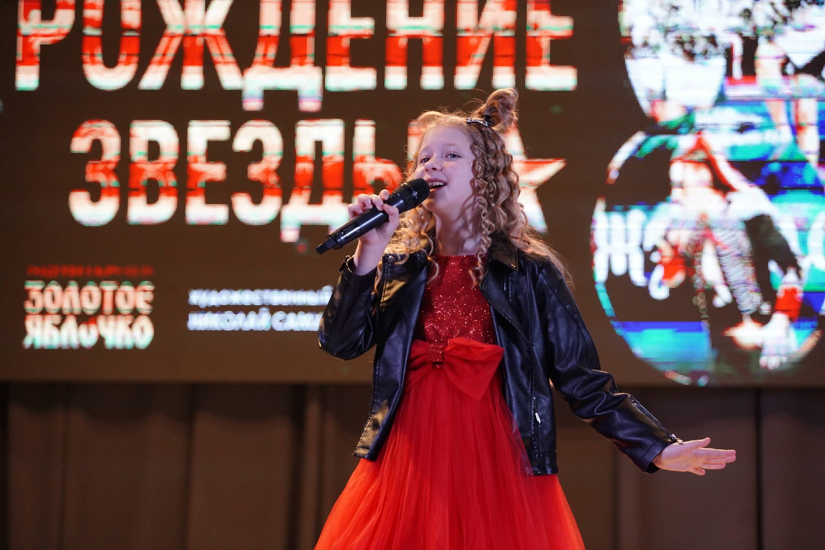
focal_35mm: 109
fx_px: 2498
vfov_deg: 12.6
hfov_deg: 18.8
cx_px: 412
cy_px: 275
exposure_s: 1/640
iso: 3200
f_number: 4
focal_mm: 109
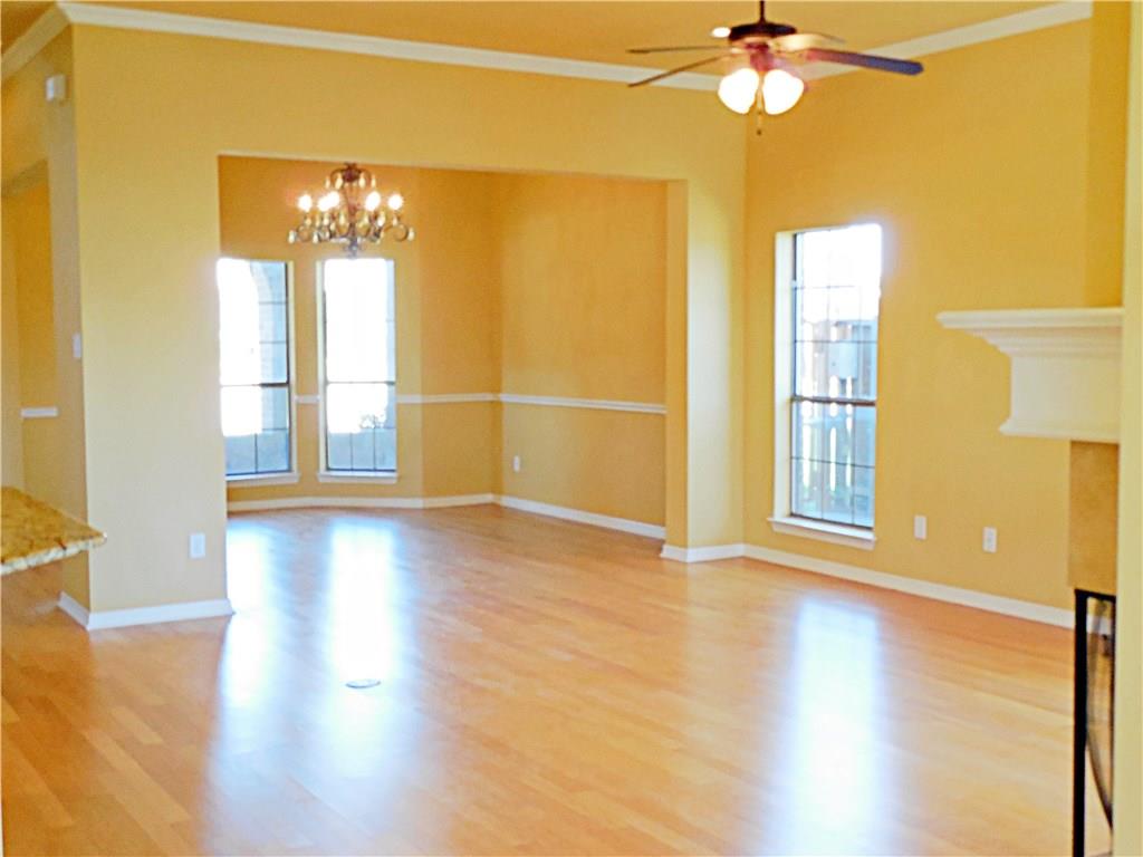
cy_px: 428
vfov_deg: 36.8
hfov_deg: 47.9
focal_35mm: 39
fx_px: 1288
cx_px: 572
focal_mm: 7
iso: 320
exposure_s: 1/30
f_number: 3.8
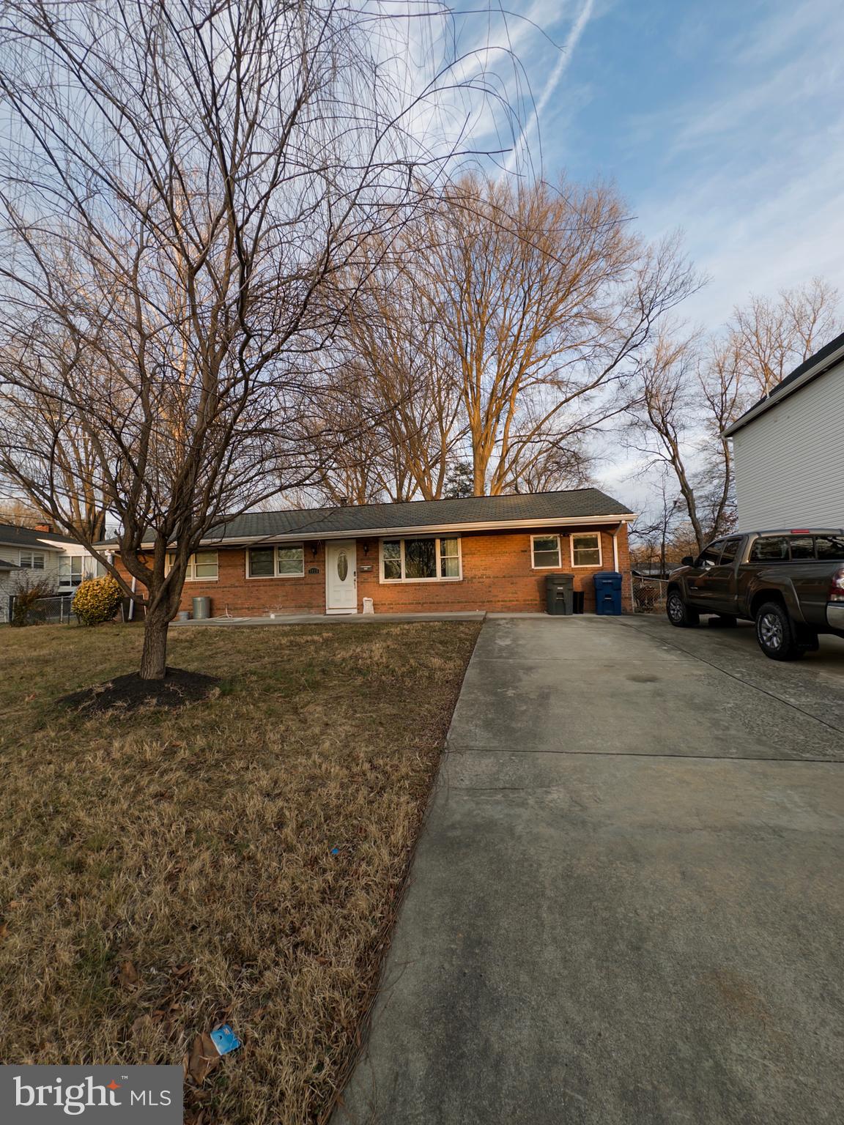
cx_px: 422
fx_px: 455
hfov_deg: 85.7
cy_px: 562
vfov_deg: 102.1
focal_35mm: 14
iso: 32
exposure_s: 1/173
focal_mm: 2.22
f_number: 2.2
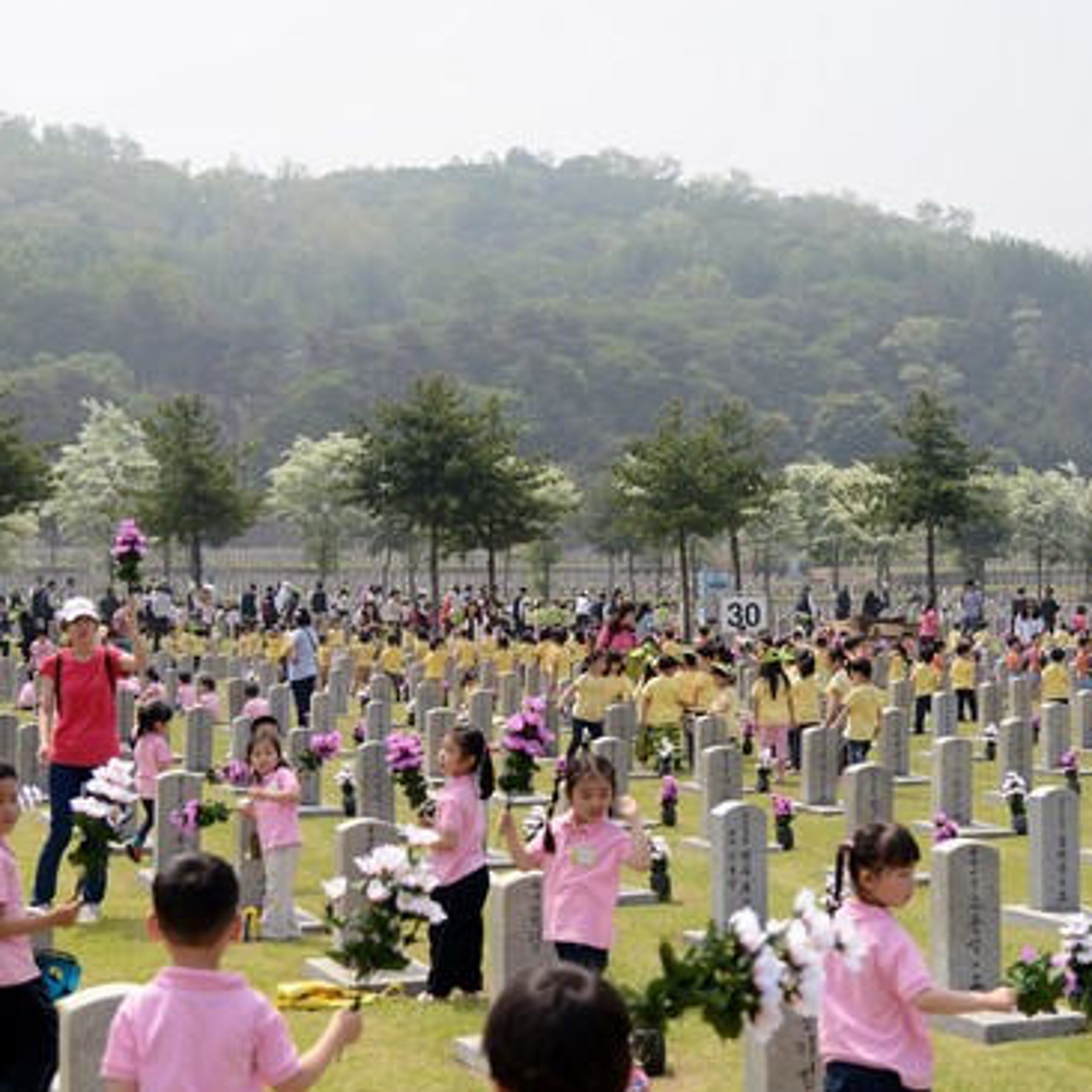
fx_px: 1892
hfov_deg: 32.2
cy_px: 513
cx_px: 552
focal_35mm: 53
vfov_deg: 32.2
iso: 640
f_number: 4
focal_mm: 38
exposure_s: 1/6400
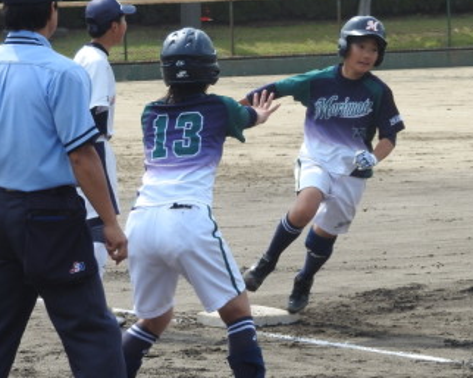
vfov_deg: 5.7
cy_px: 156
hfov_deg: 7.1
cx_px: 416
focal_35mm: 273
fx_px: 3818
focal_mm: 26.9
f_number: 5.2
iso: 100
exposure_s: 1/400
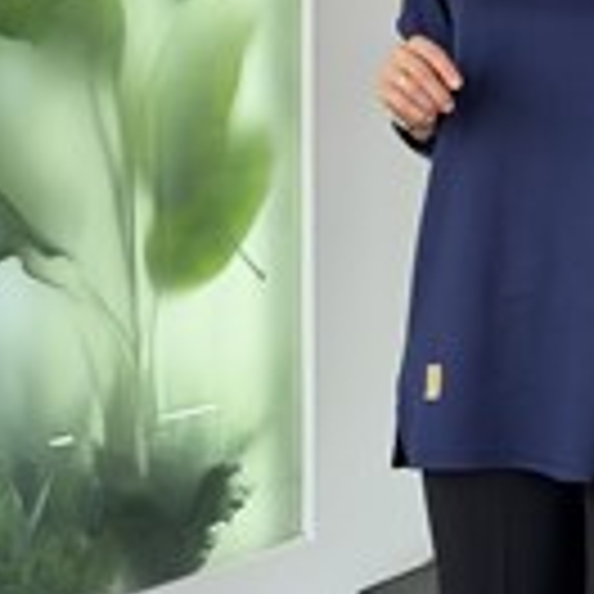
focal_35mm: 133
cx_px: 585
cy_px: 38
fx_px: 2582
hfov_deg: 13.0
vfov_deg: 13.0
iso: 64
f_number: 1.78
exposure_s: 1/184
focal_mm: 6.76
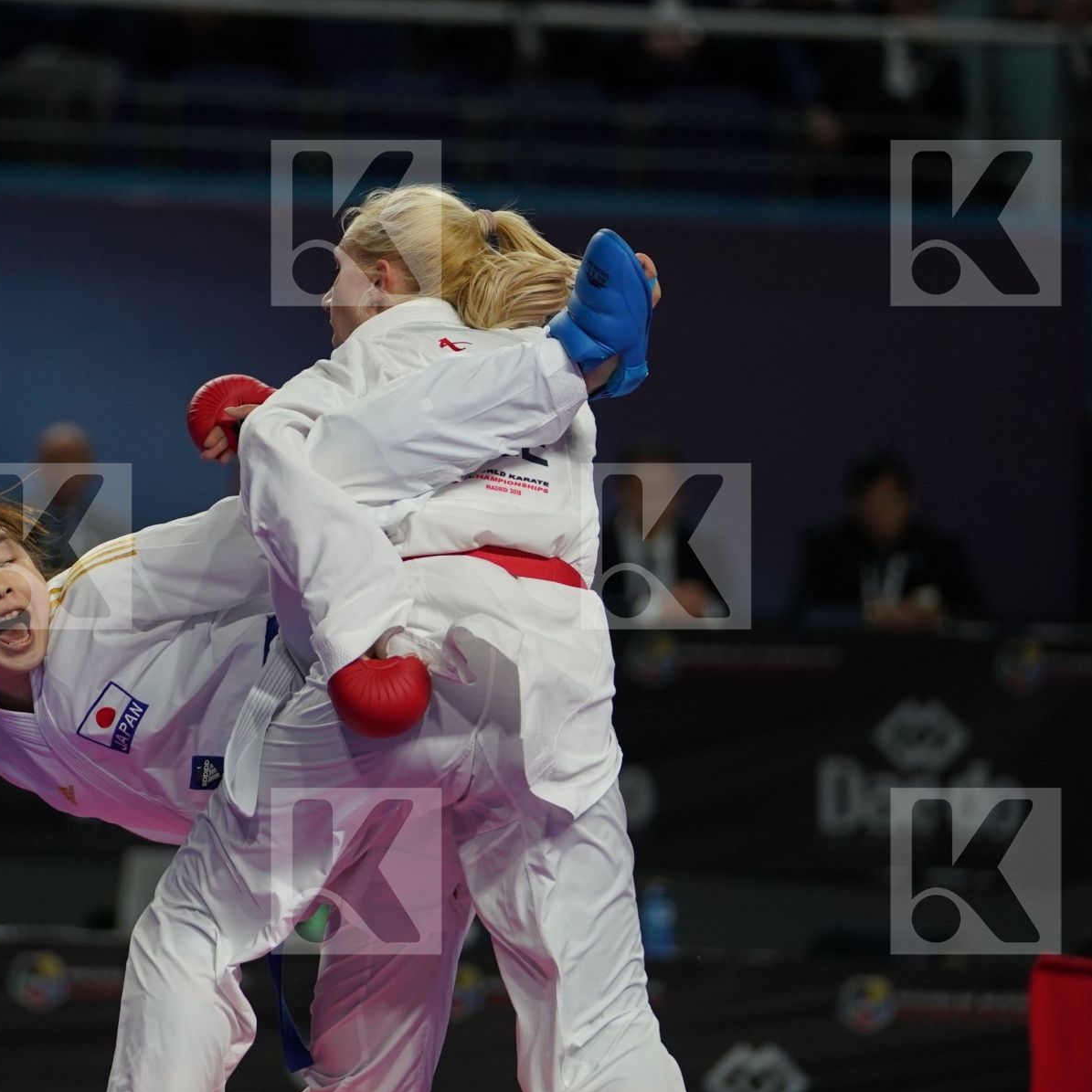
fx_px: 11242
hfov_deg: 5.6
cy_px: 546
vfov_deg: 5.6
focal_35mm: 315
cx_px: 356
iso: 1000
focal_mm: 164
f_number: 2.8
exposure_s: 1/1000
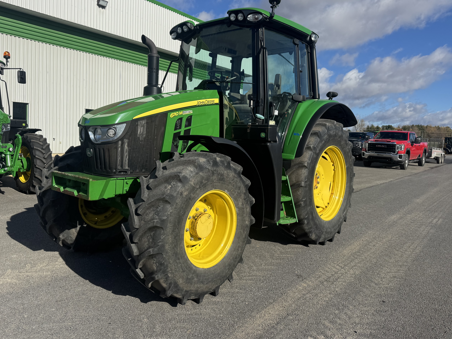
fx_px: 353
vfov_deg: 51.2
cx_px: 215
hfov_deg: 65.3
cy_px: 150
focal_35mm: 27
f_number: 1.78
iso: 80
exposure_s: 1/7092
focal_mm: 6.76
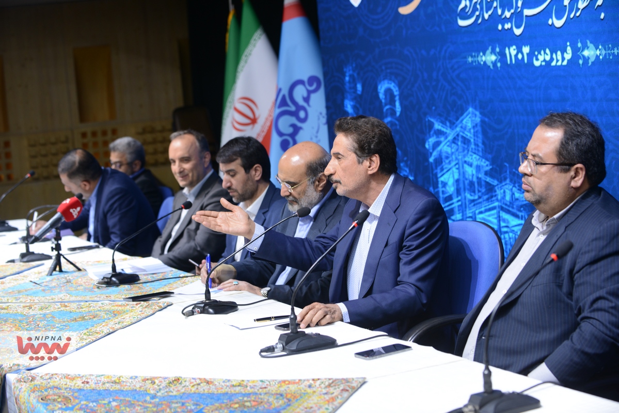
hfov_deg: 28.8
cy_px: 206
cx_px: 310
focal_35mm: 70
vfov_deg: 19.5
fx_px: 1204
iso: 640
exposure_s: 1/100
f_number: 4
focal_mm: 70
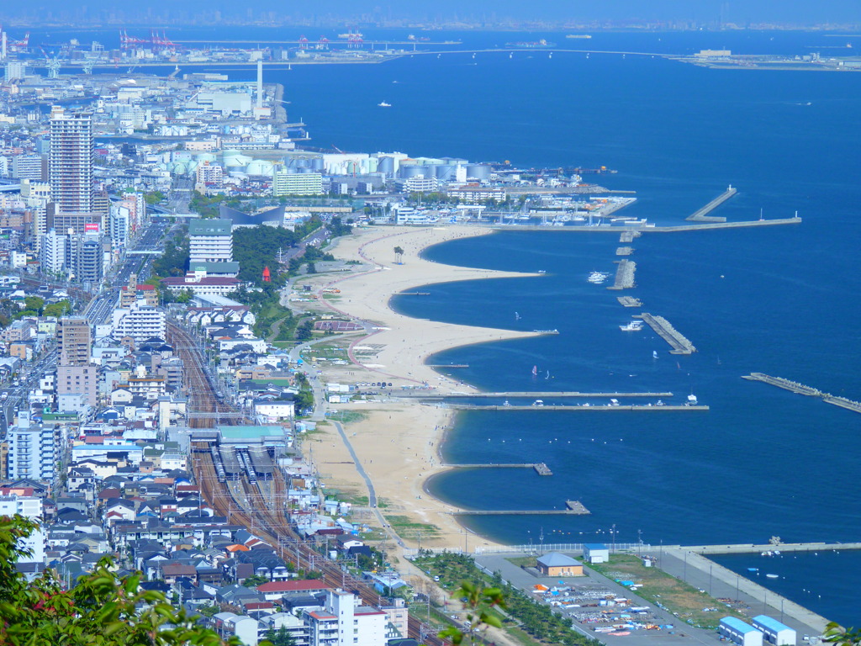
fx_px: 3432
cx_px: 430
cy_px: 323
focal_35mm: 138
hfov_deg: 14.3
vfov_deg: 10.7
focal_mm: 24.5
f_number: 4
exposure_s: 1/200
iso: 80
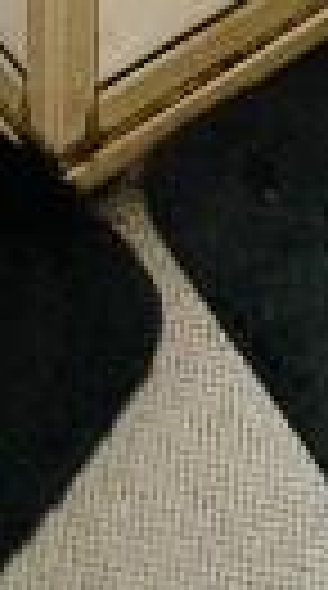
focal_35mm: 111
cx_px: 144
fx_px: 1729
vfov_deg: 11.5
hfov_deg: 10.8
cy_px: -1157
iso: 80
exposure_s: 1/99
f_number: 1.8
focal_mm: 1.57
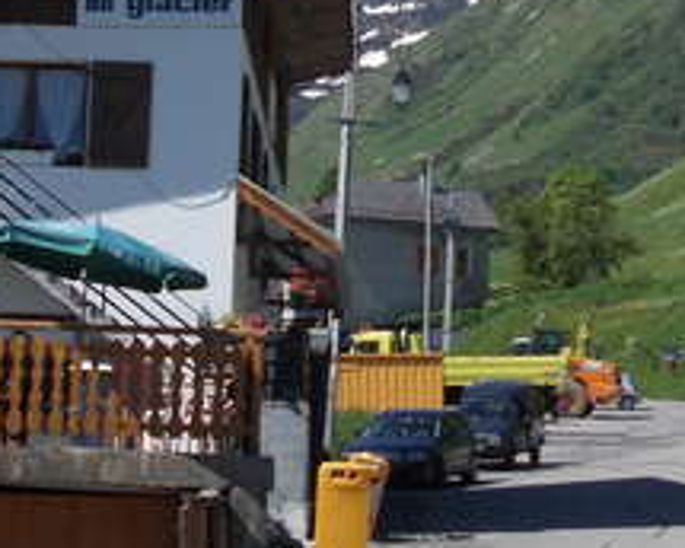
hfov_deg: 13.8
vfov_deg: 11.1
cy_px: 108
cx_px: 430
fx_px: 2818
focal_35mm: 139
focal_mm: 7.2
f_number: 7.2
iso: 80
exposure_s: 1/250
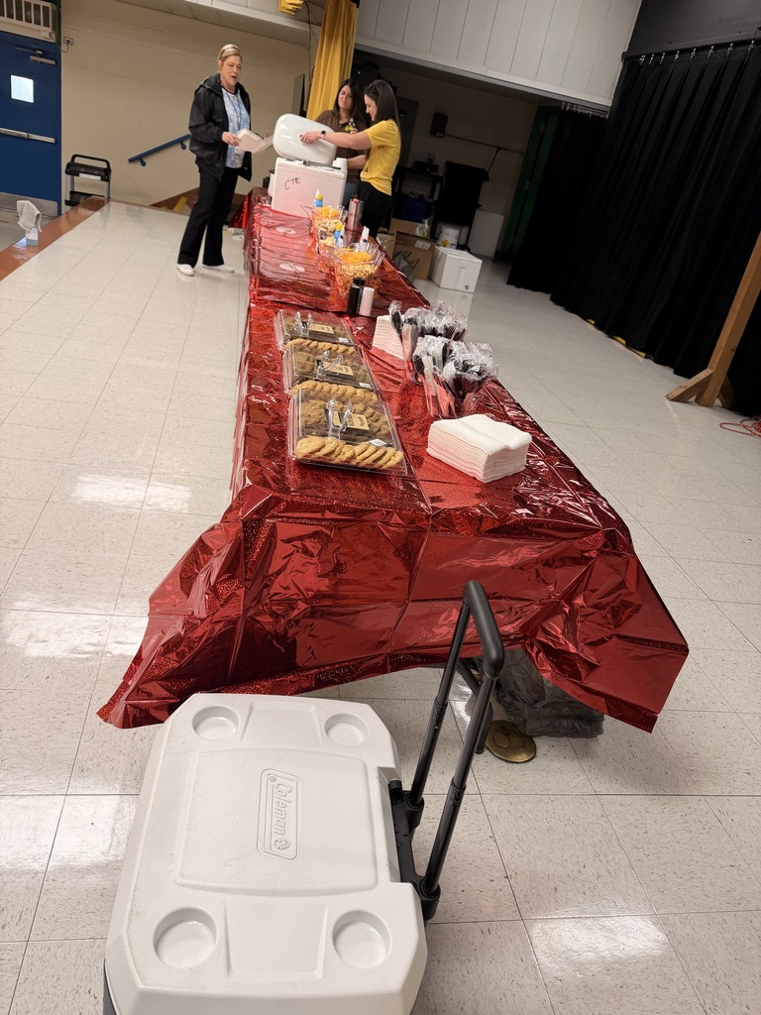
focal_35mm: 24
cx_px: 380
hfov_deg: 56.8
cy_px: 508
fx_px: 703
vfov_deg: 71.6
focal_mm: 6.76
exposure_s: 1/120
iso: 160
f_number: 1.78
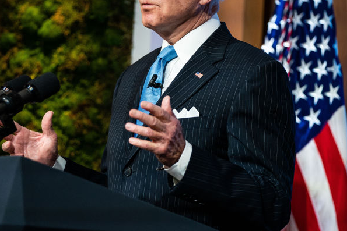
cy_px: 57
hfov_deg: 8.0
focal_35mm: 258
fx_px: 2487
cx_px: 138
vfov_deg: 5.3
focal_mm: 150
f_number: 2.8
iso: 2000
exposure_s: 1/320
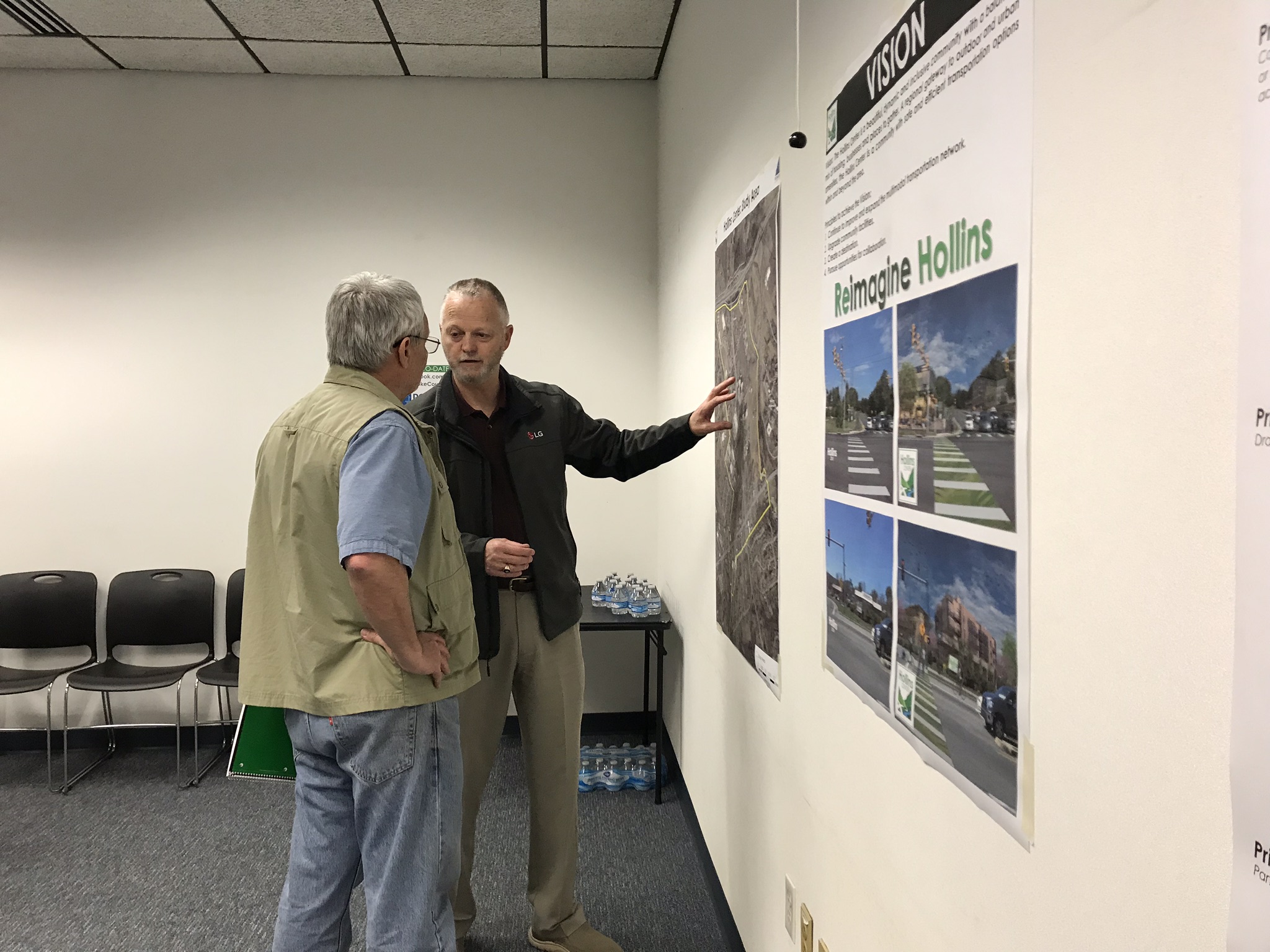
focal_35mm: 28
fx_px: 1027
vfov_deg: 49.7
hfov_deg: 63.4
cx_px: 635
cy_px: 476
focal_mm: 3.99
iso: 32
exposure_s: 1/30
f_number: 1.8
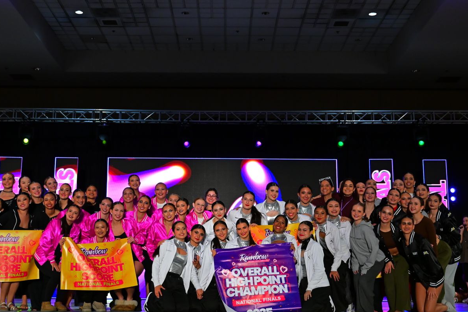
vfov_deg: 25.0
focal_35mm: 54
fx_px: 702
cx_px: 214
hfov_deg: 36.8
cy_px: 127
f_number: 3.2
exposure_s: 1/1000
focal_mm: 43
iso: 3200
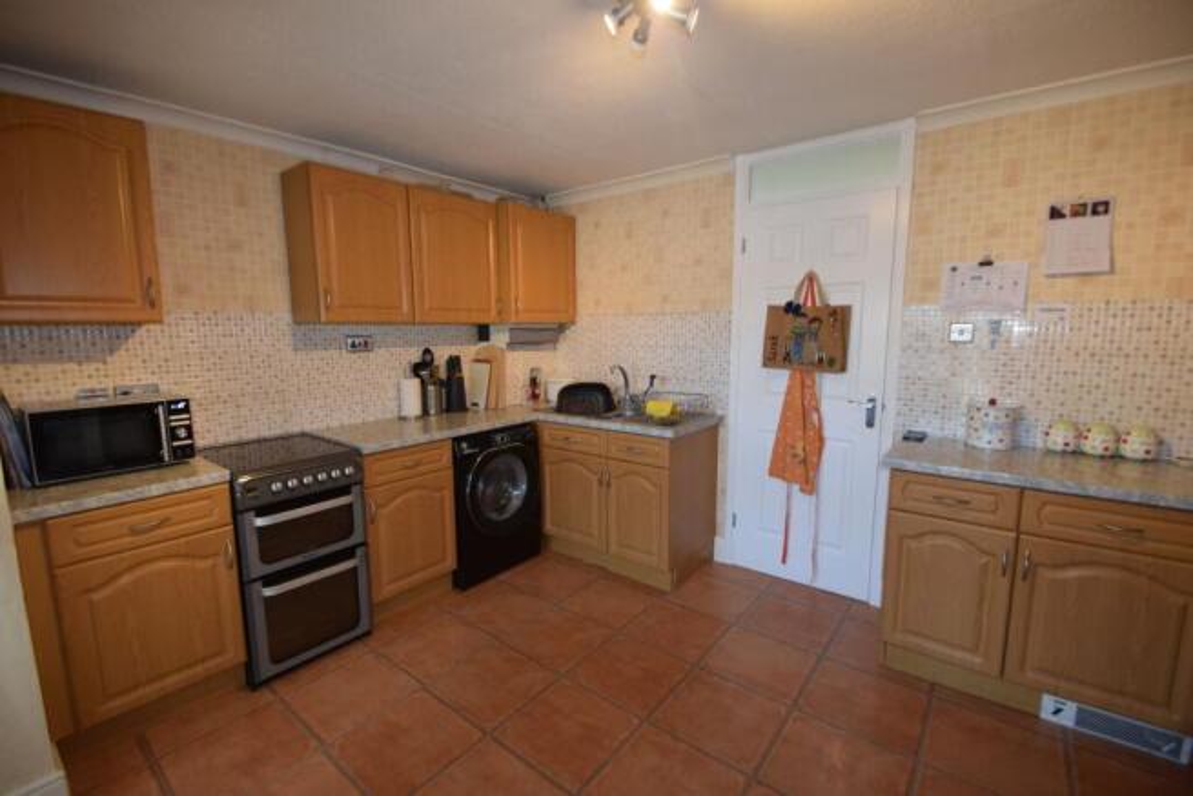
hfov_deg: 100.4
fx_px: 497
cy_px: 398
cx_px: 596
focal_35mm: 15
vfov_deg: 77.4
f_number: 3.5
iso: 900
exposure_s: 1/60
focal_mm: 10
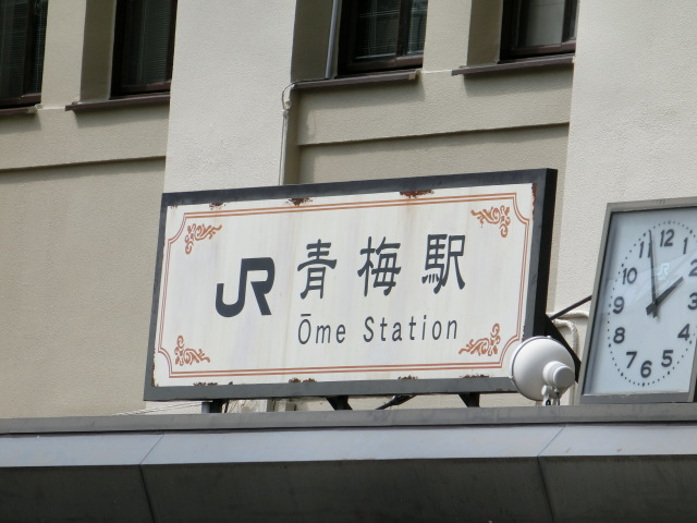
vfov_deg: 3.3
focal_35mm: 450
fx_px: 9061
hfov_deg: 4.4
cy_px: 262
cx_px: 348
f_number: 5.9
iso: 80
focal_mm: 81
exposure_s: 1/400
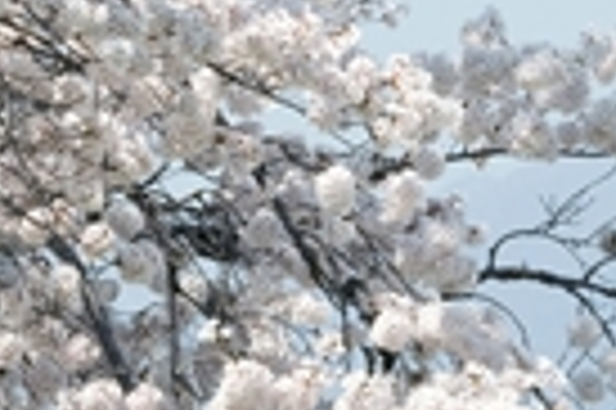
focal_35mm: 2371
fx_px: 40522
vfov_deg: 0.6
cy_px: -210
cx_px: 67
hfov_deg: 0.9
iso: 200
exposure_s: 1/400
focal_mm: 270
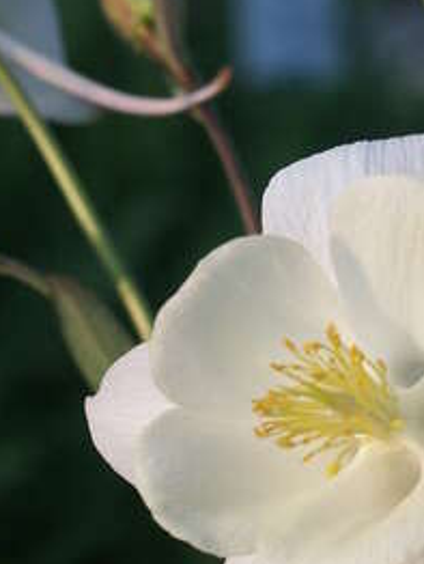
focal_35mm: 290
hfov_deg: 5.1
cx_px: 463
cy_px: 466
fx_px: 4728
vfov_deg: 6.8
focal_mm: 28.35
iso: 100
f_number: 4.5
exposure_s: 1/125
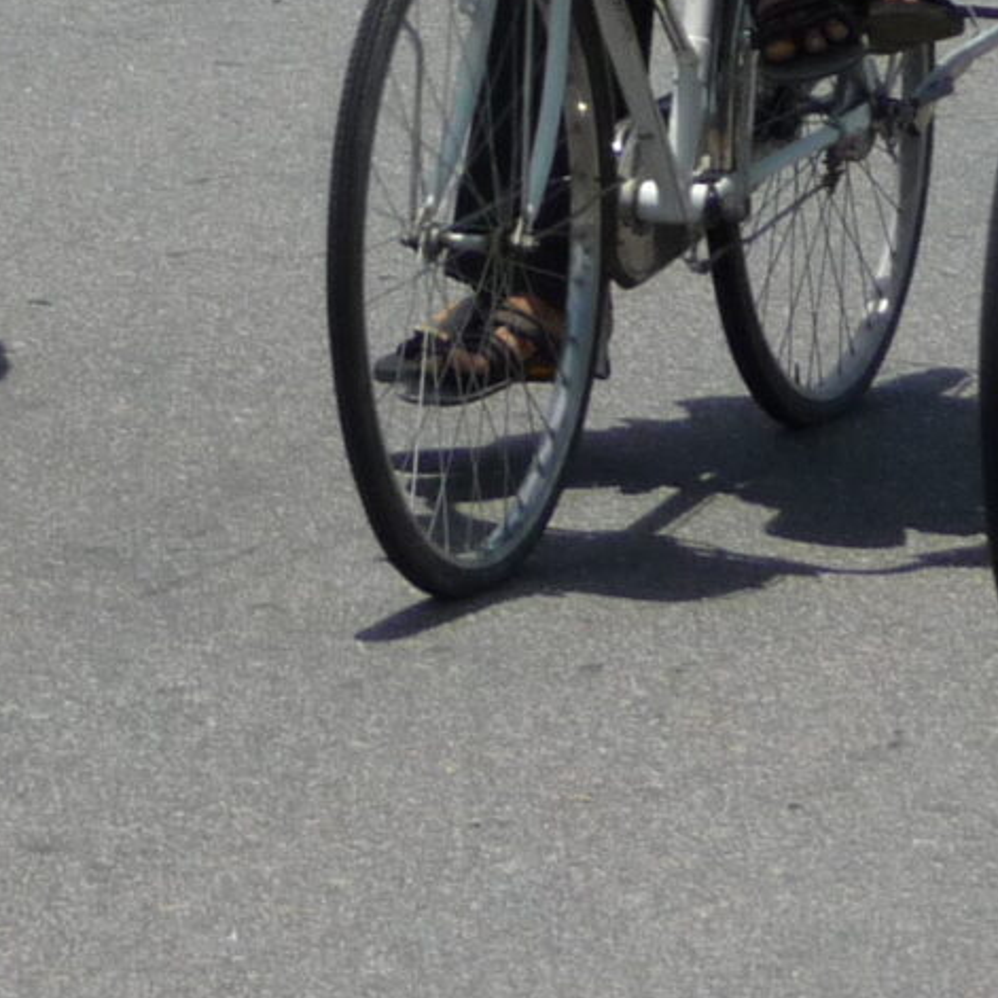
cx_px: -121
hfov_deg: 5.4
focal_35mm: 322
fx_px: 10503
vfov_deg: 5.4
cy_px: -759
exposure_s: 1/1000
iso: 100
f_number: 4.5
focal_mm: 11.3
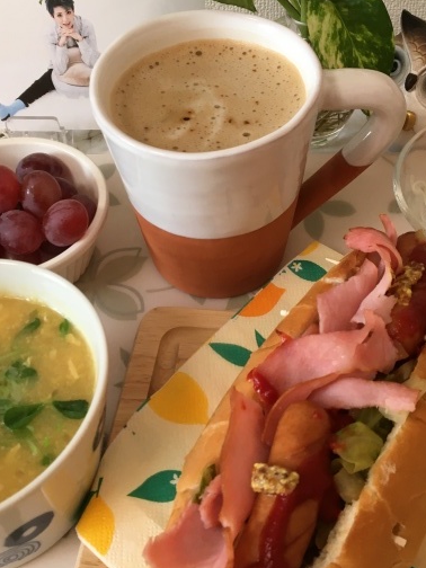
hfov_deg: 31.5
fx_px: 755
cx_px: 211
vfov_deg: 41.1
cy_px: 230
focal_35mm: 46
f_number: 2.2
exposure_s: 1/30
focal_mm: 4.15
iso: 50
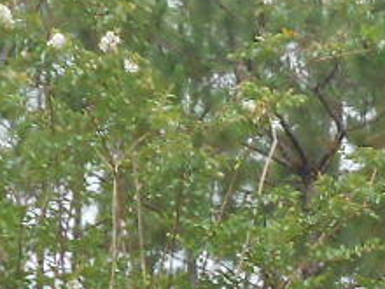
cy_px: 804
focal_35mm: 276
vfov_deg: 5.1
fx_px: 3070
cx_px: 950
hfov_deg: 6.8
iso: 80
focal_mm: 6.8
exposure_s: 1/250
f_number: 4.2
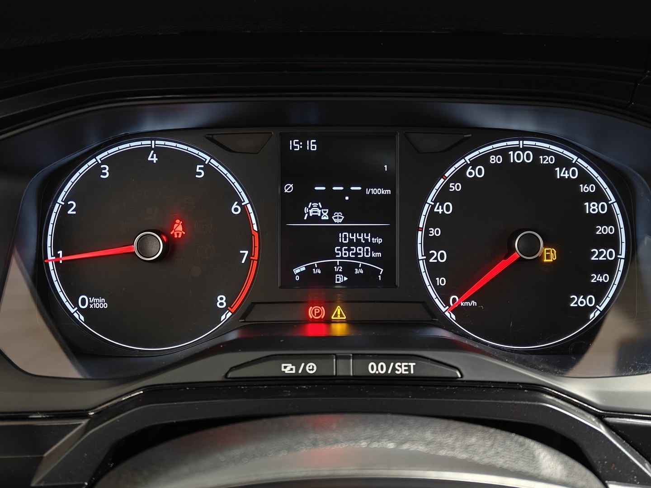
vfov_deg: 42.9
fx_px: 621
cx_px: 326
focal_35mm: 33
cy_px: 244
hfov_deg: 55.4
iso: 1000
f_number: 1.8
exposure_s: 1/20
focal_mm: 5.59
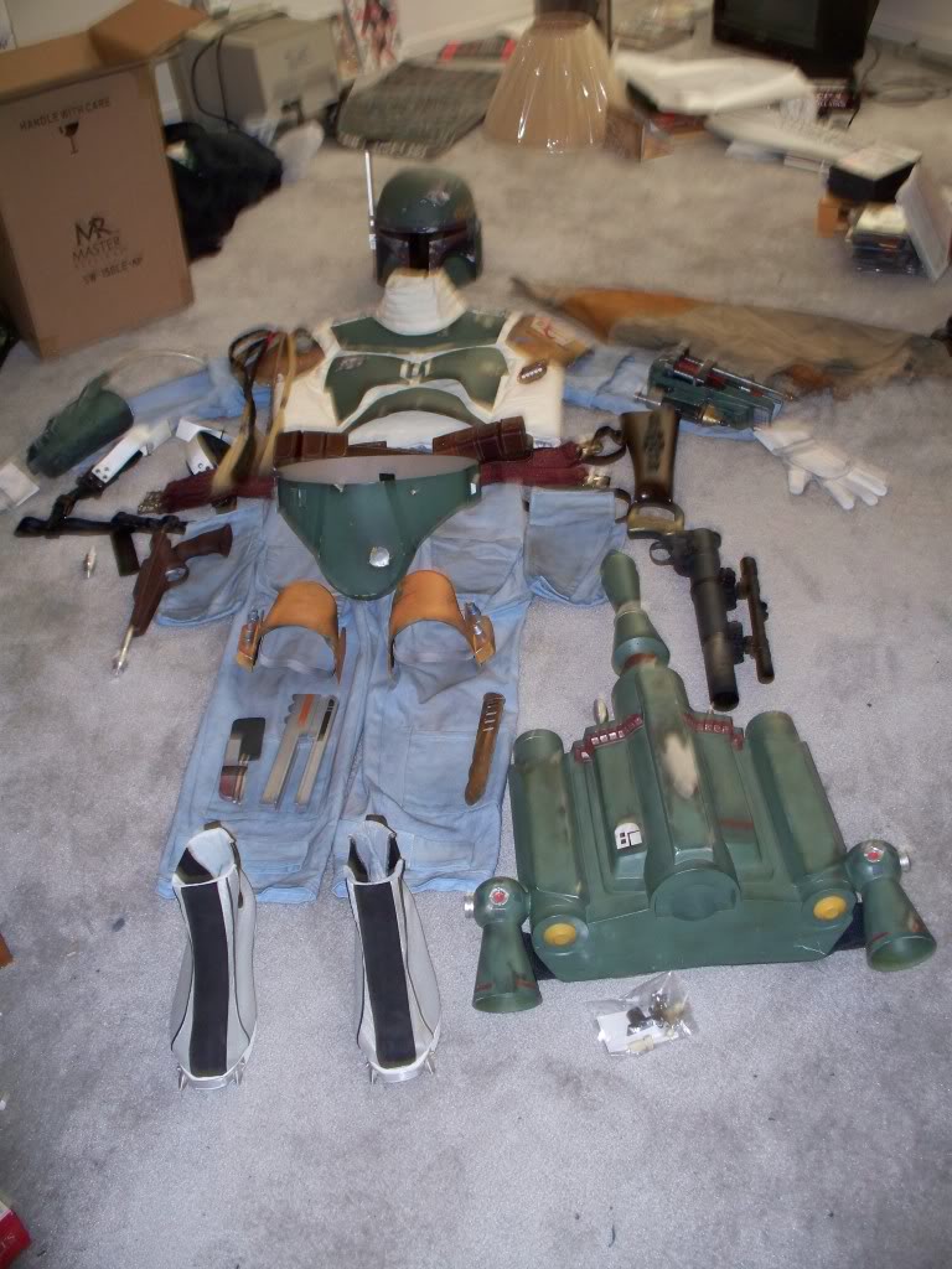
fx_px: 1320
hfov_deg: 39.7
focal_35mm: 36
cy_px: 634
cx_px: 476
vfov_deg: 51.4
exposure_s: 1/30
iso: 200
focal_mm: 7.54
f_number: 2.8
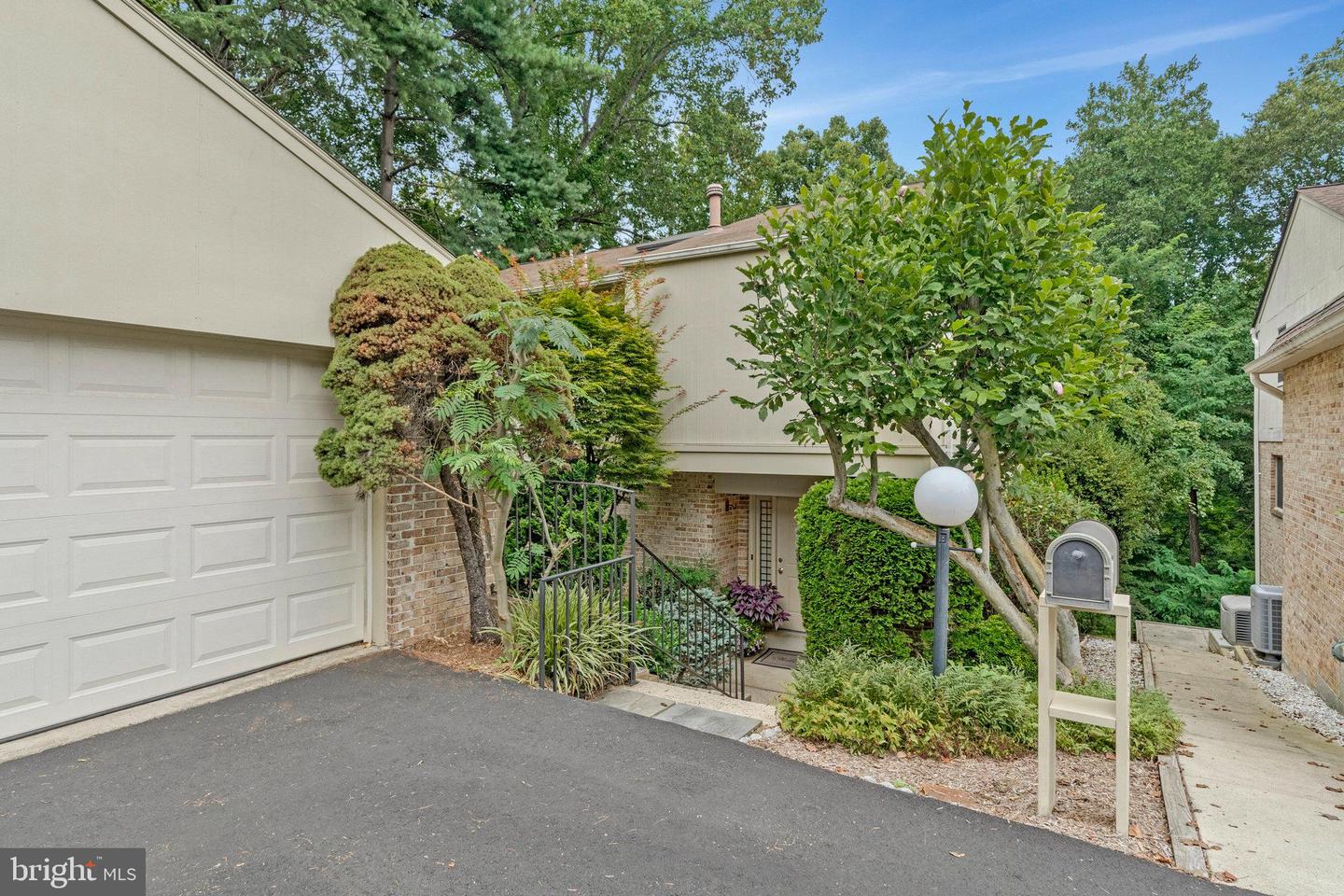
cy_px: 448
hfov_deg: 90.0
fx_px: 672
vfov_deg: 67.4
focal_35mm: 18
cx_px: 672
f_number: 7.1
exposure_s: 1/200
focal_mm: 18
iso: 1250
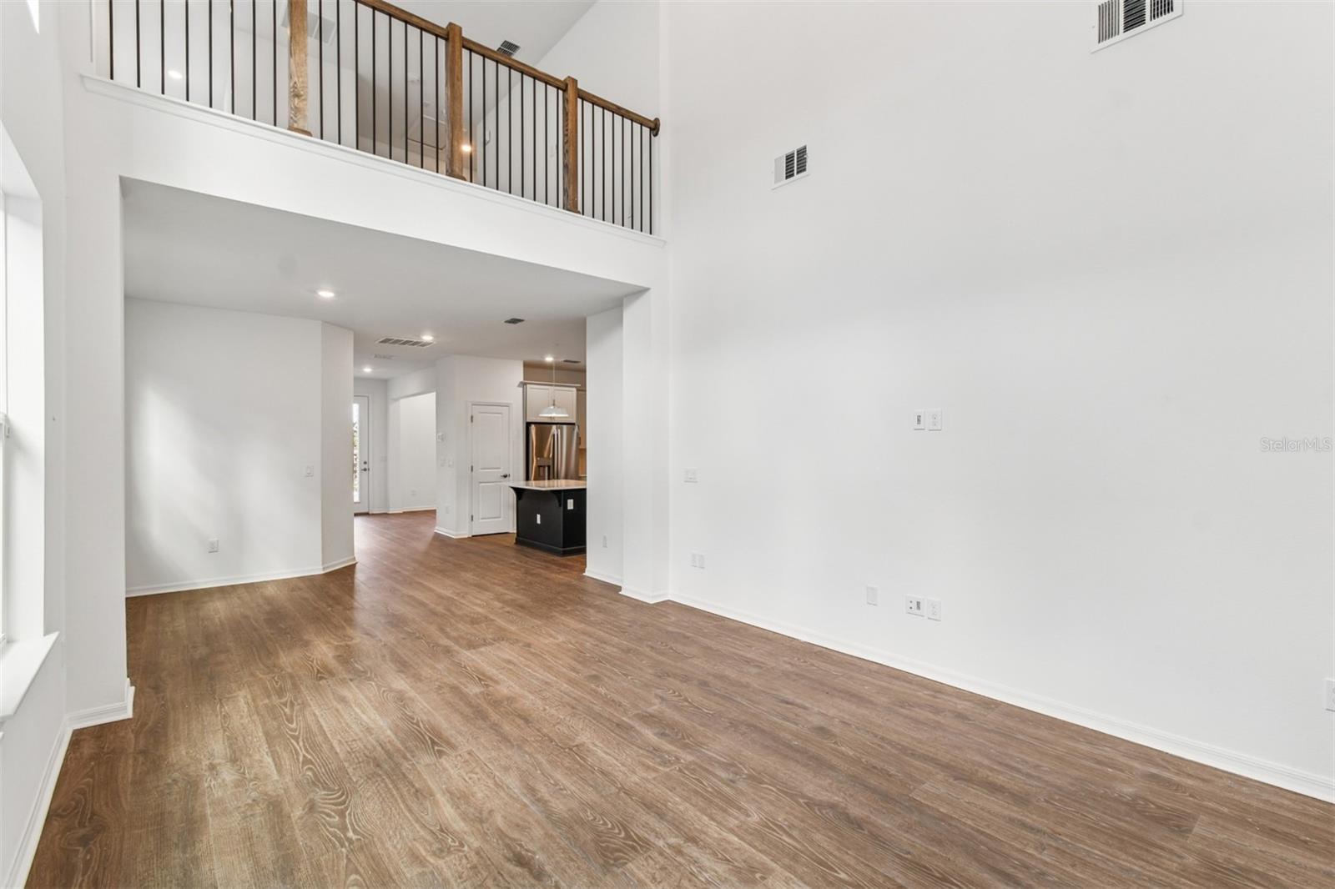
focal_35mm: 15
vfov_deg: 77.3
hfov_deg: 100.4
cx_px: 668
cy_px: 444
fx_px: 556
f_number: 7.1
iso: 100
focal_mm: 10
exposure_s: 1/30
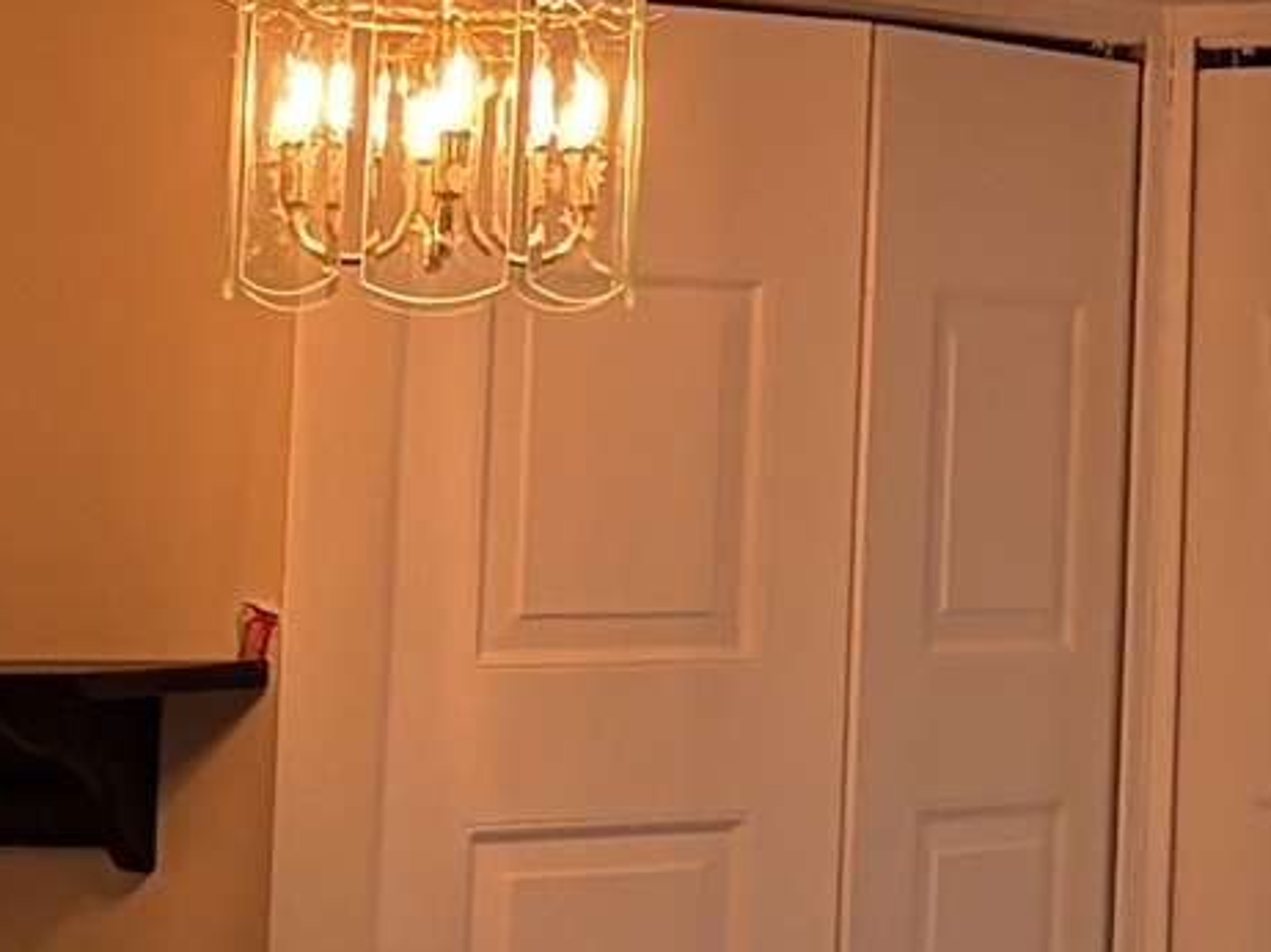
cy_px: -8
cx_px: 4107
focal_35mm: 173
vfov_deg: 8.5
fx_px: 6349
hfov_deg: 8.8
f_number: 1.6
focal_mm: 5.96
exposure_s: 1/60
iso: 64
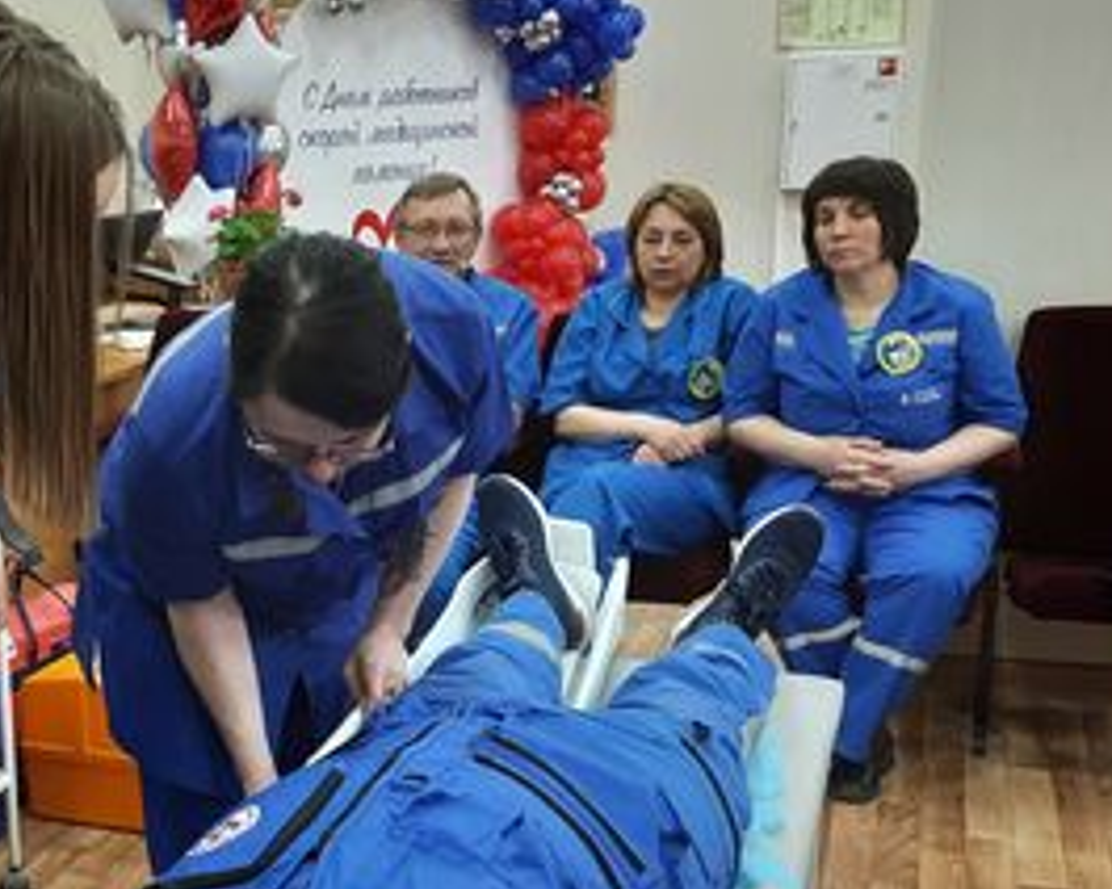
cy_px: 600
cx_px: 193
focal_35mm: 53
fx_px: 1744
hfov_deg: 34.1
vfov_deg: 28.4
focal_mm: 5.23
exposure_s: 1/50
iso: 320
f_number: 1.8
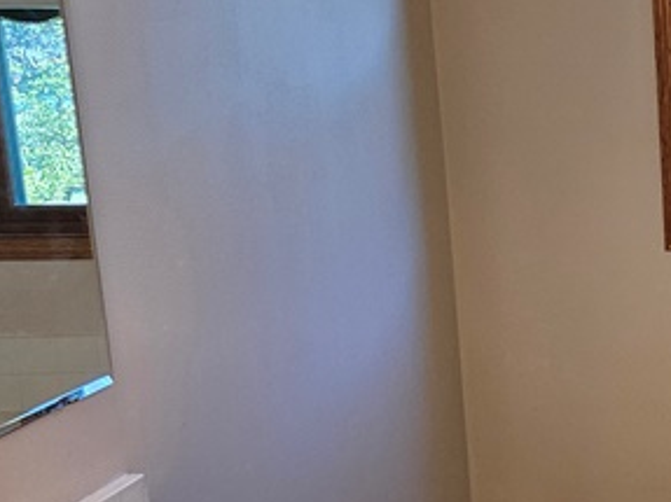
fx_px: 1589
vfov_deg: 17.7
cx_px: 893
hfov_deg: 21.4
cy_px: 441
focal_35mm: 82
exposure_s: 1/120
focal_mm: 5.4
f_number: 1.8
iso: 160
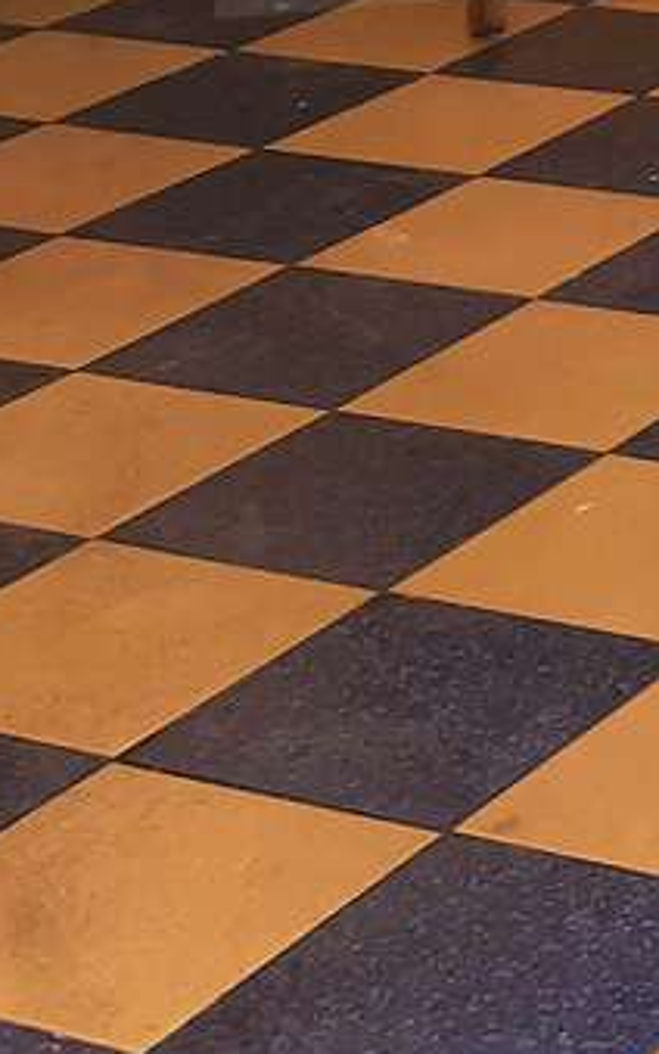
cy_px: -502
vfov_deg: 15.8
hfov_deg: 9.7
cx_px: 1501
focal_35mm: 122
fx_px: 3504
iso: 40
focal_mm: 3.93
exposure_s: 1/142
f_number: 1.7
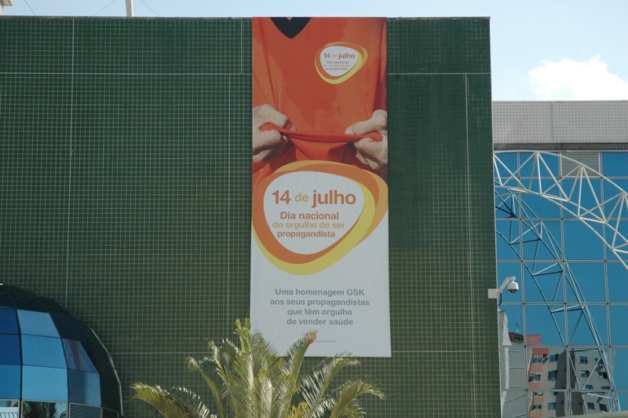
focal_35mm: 93
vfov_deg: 14.7
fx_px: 1621
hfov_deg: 21.9
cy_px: 209
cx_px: 314
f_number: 9
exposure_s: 1/250
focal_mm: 62
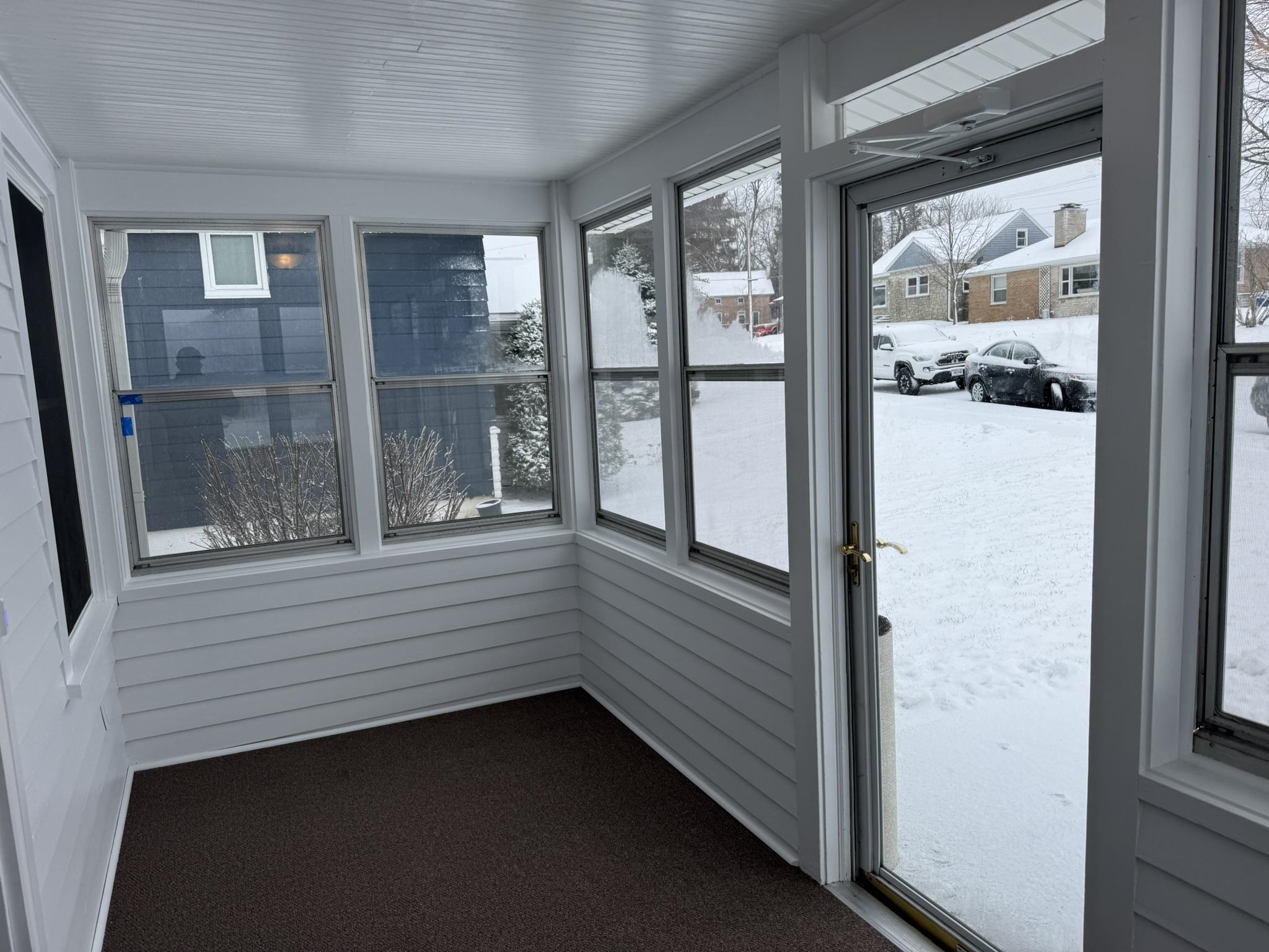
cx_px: 634
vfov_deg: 56.8
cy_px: 476
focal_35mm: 24
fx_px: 880
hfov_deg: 71.6
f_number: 1.78
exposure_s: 1/1215
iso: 80
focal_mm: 6.76
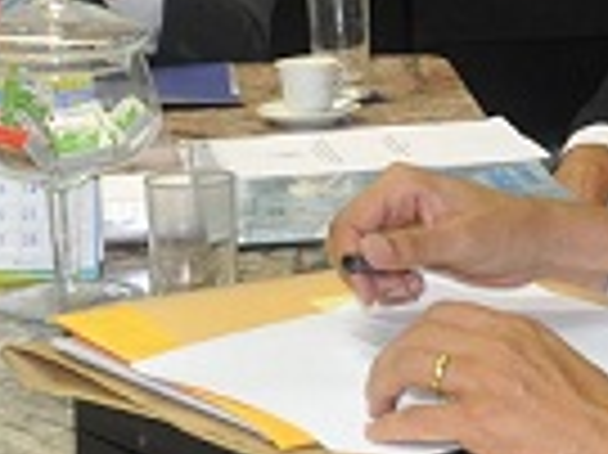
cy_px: 2
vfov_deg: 5.4
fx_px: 4791
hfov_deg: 7.2
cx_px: -9
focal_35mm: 273
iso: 1000
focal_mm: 40
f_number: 4.5
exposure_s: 1/60
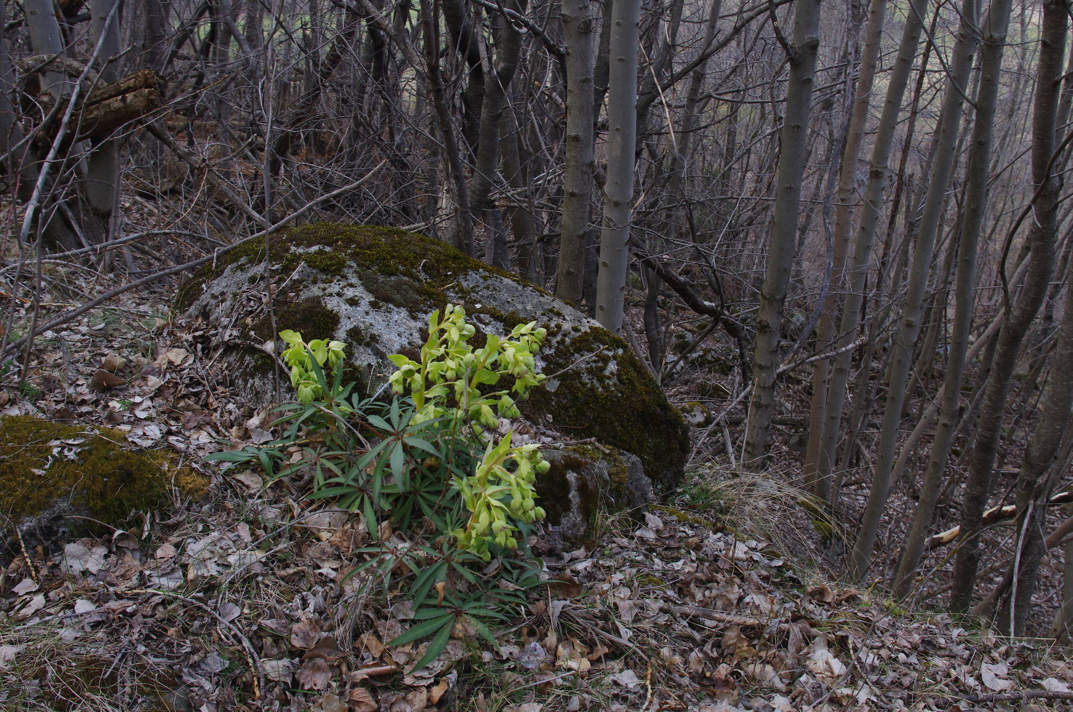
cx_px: 536
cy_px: 356
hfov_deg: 49.6
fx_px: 1161
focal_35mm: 39
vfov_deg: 34.1
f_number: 10
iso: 200
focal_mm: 26.25
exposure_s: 1/50
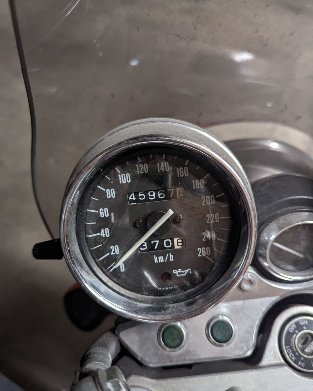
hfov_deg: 56.8
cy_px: 200
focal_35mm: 25
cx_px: 156
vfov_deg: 68.1
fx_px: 289
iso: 1317
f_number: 1.85
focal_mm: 6.81
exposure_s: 1/33.6
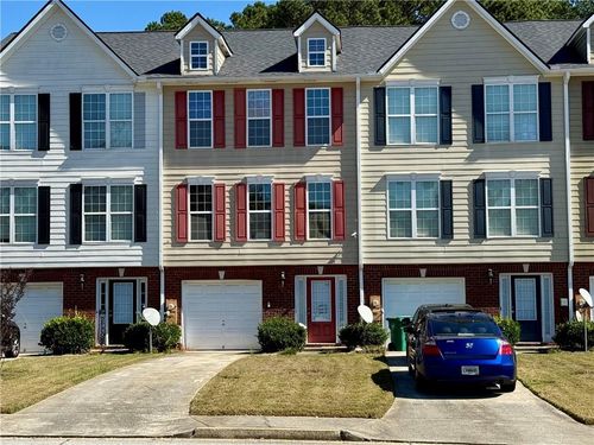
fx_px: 824
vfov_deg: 30.3
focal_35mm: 48
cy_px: 222
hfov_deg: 39.7
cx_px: 297
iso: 64
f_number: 1.78
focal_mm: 6.76
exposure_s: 1/3534
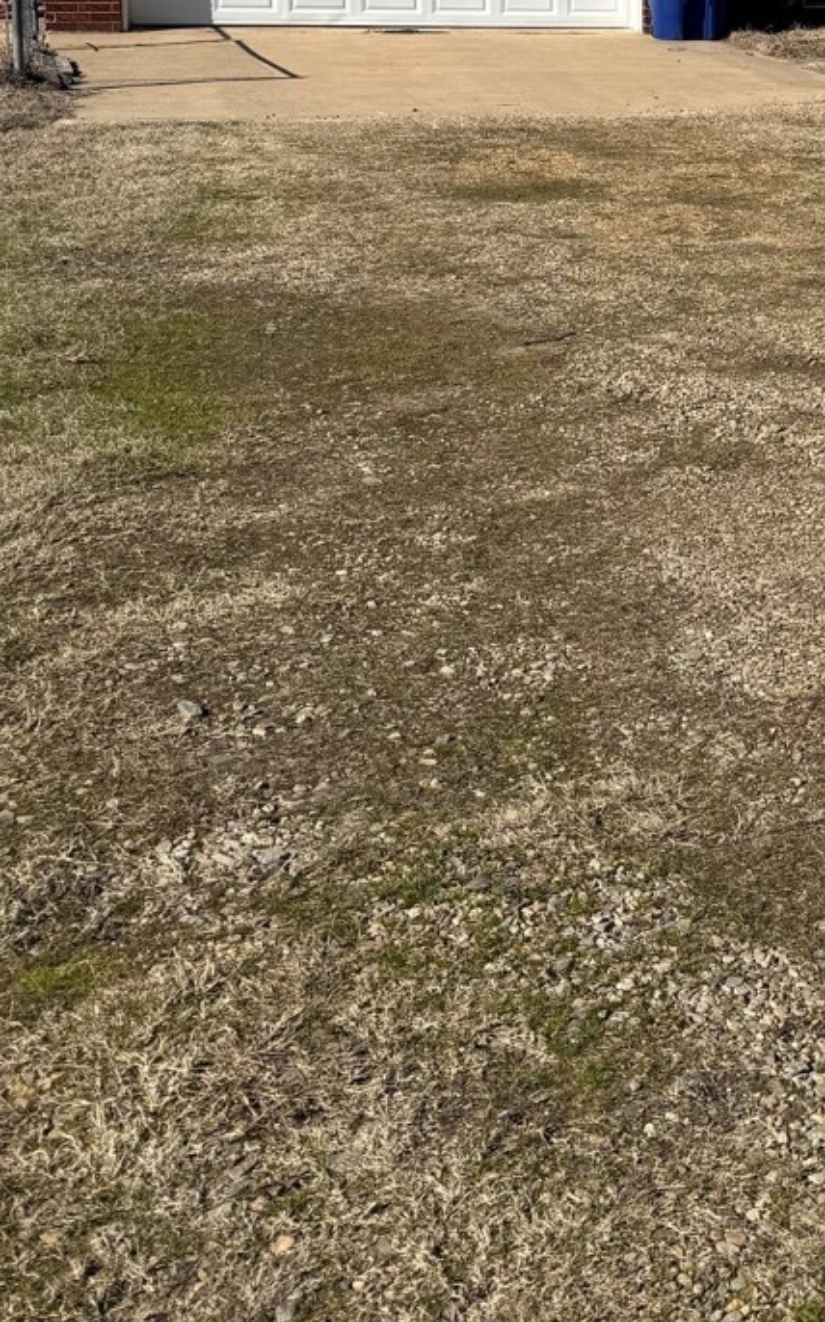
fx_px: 2053
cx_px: 948
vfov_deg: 33.8
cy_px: 135
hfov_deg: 21.4
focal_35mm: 57
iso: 80
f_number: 1.78
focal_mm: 6.76
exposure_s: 1/6173
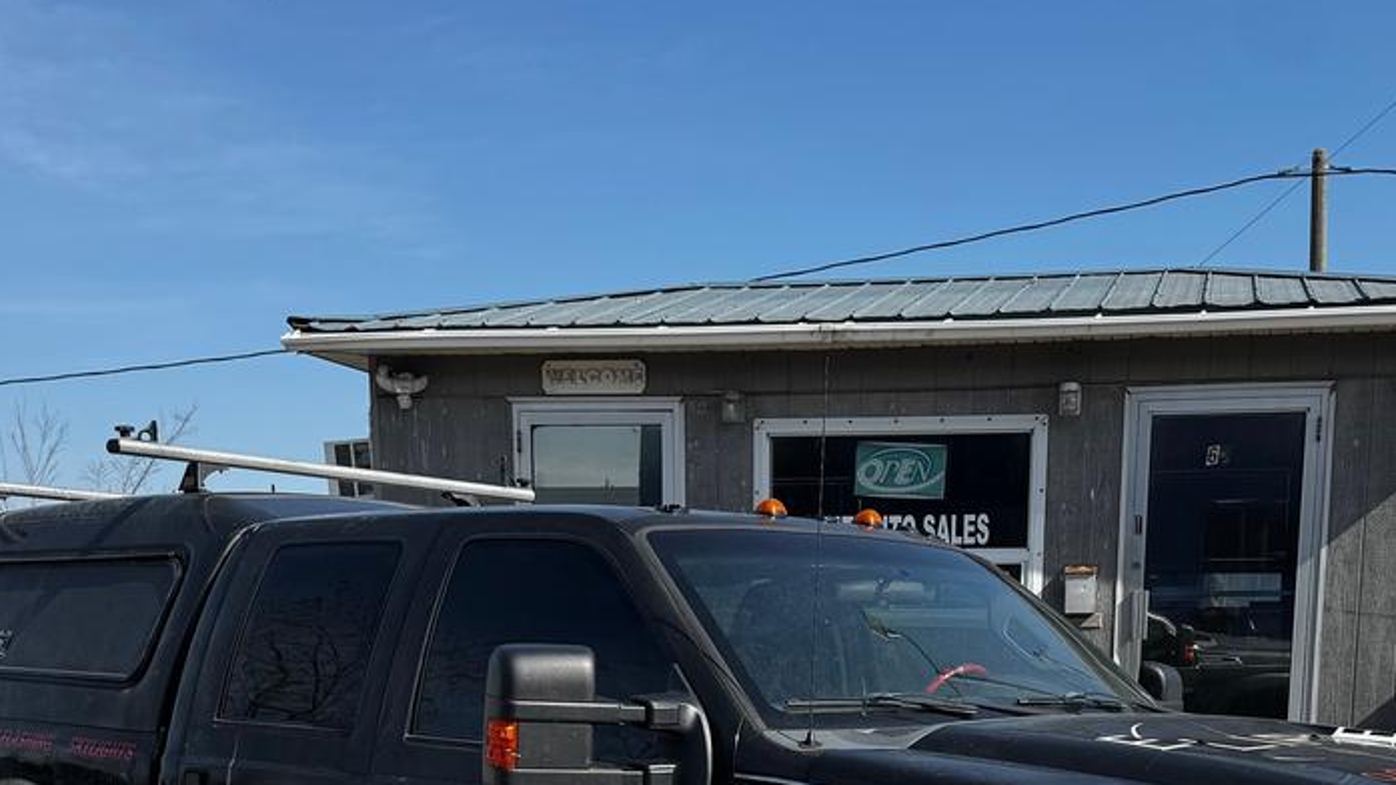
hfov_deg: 42.8
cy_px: 885
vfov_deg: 23.3
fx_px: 1777
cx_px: 793
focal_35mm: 48
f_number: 1.78
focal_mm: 6.76
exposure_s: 1/3096
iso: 80
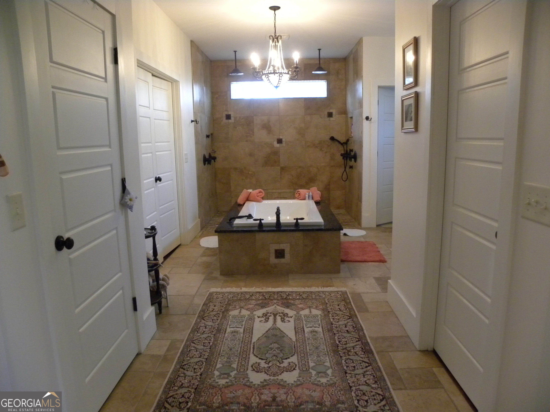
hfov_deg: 67.3
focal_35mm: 26
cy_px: 206
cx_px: 275
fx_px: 413
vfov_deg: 53.1
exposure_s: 1/76.6
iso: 400
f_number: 2.8
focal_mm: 4.6
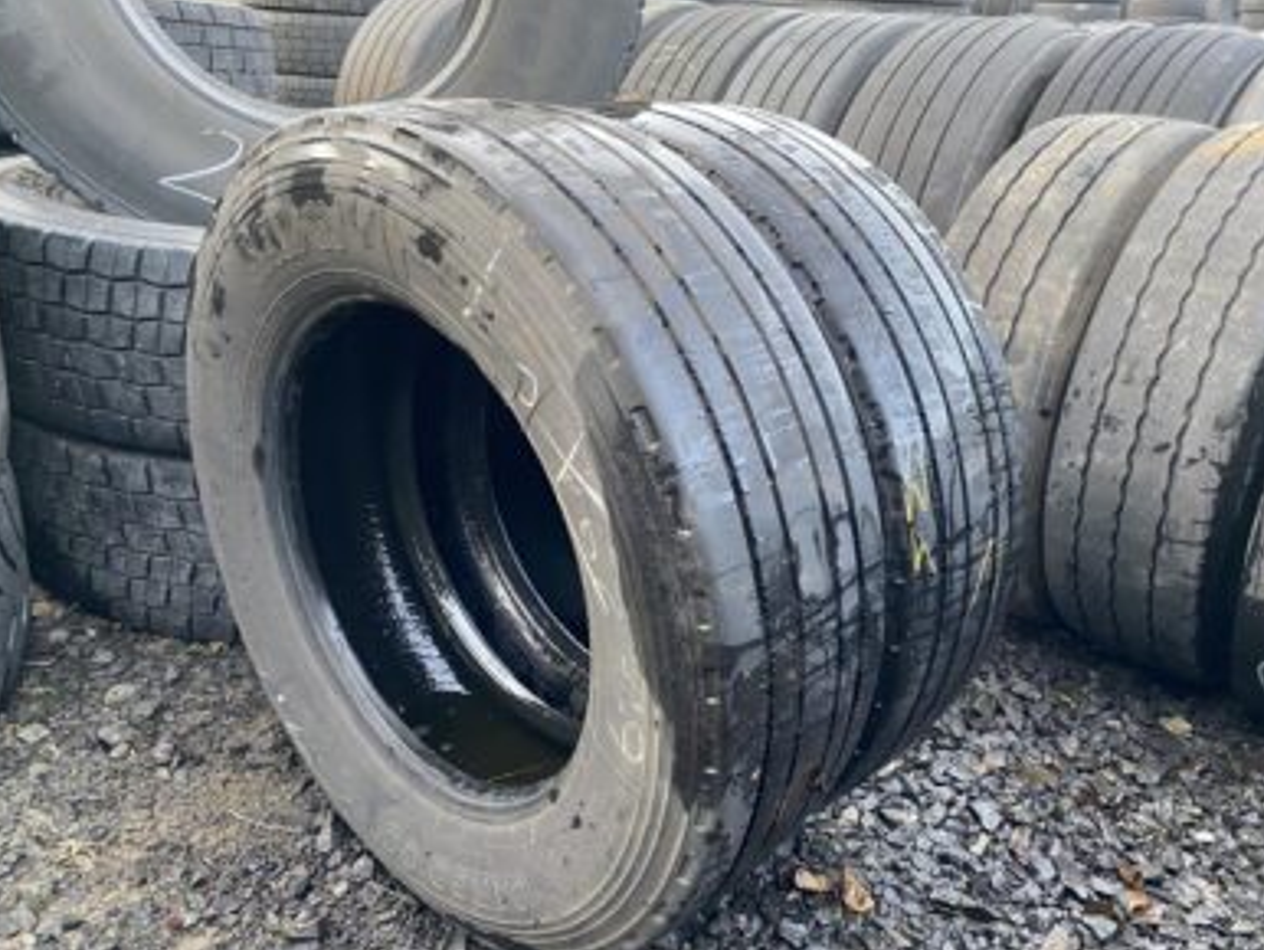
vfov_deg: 48.2
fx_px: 1060
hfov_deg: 61.6
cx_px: 668
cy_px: 516
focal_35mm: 29
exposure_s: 1/60
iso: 200
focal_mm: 4.25
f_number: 1.8
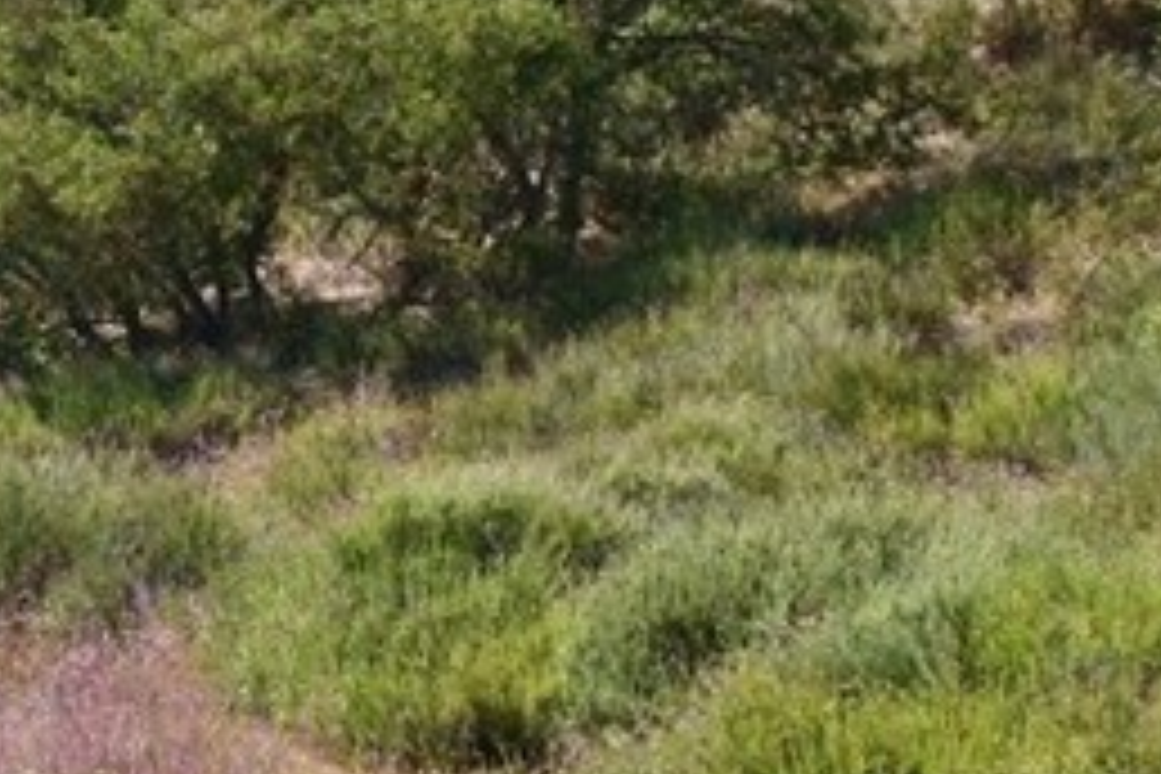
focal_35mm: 119
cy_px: 142
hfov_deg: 14.8
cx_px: -986
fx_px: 3837
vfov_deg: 11.5
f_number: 11
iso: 400
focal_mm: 20
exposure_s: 1/400
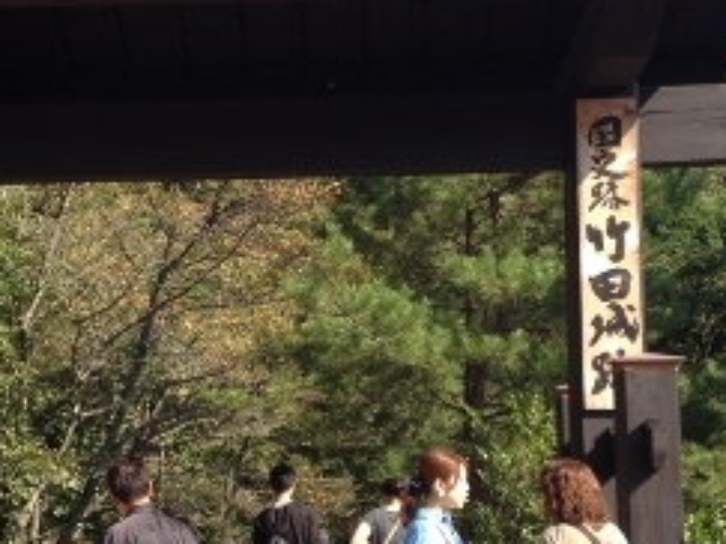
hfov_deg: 27.0
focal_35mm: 72
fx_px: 1509
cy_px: 309
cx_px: 320
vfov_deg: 20.4
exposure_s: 1/531
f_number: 2.4
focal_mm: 4.28
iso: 50
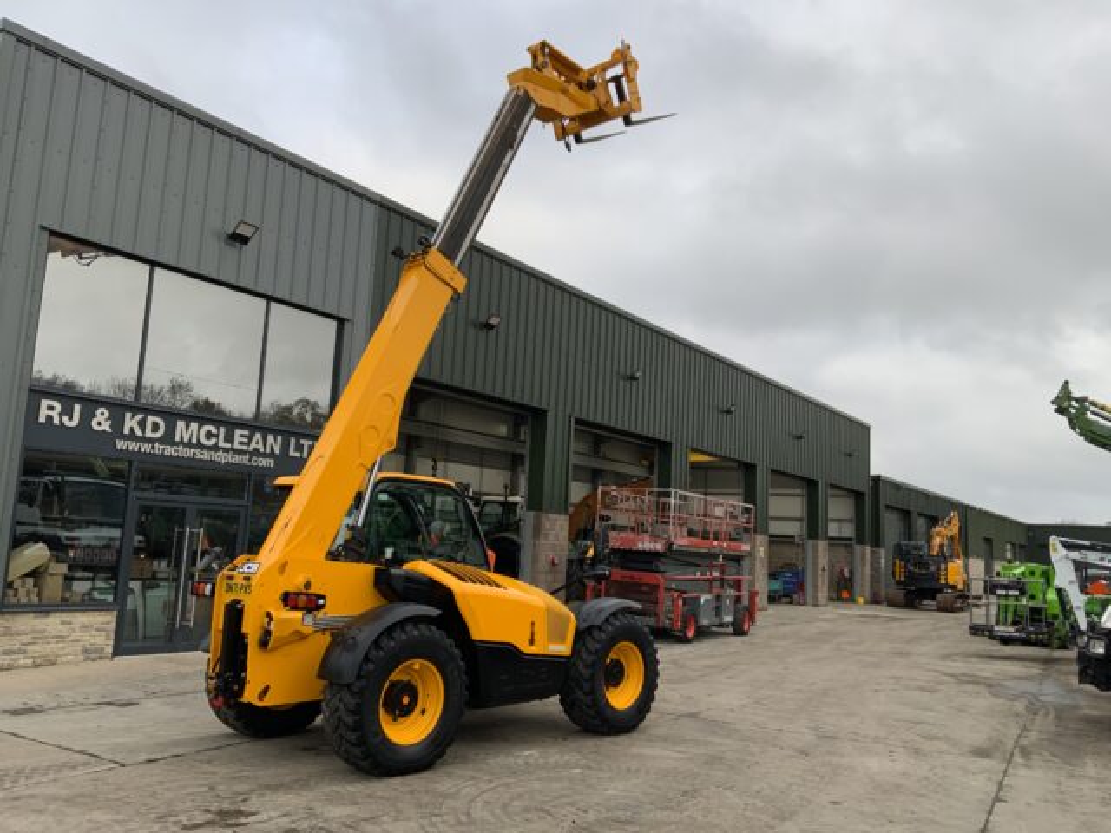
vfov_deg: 48.2
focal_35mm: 29
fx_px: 931
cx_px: 556
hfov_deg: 61.7
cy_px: 416
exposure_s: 1/122
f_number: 1.8
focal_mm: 3
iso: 20
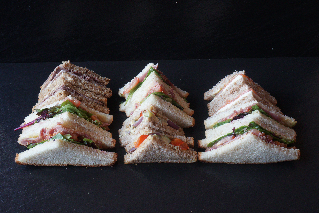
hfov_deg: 37.9
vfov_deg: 25.8
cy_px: 106
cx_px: 160
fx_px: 465
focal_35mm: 52
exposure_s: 1/80
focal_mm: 35
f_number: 8
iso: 800
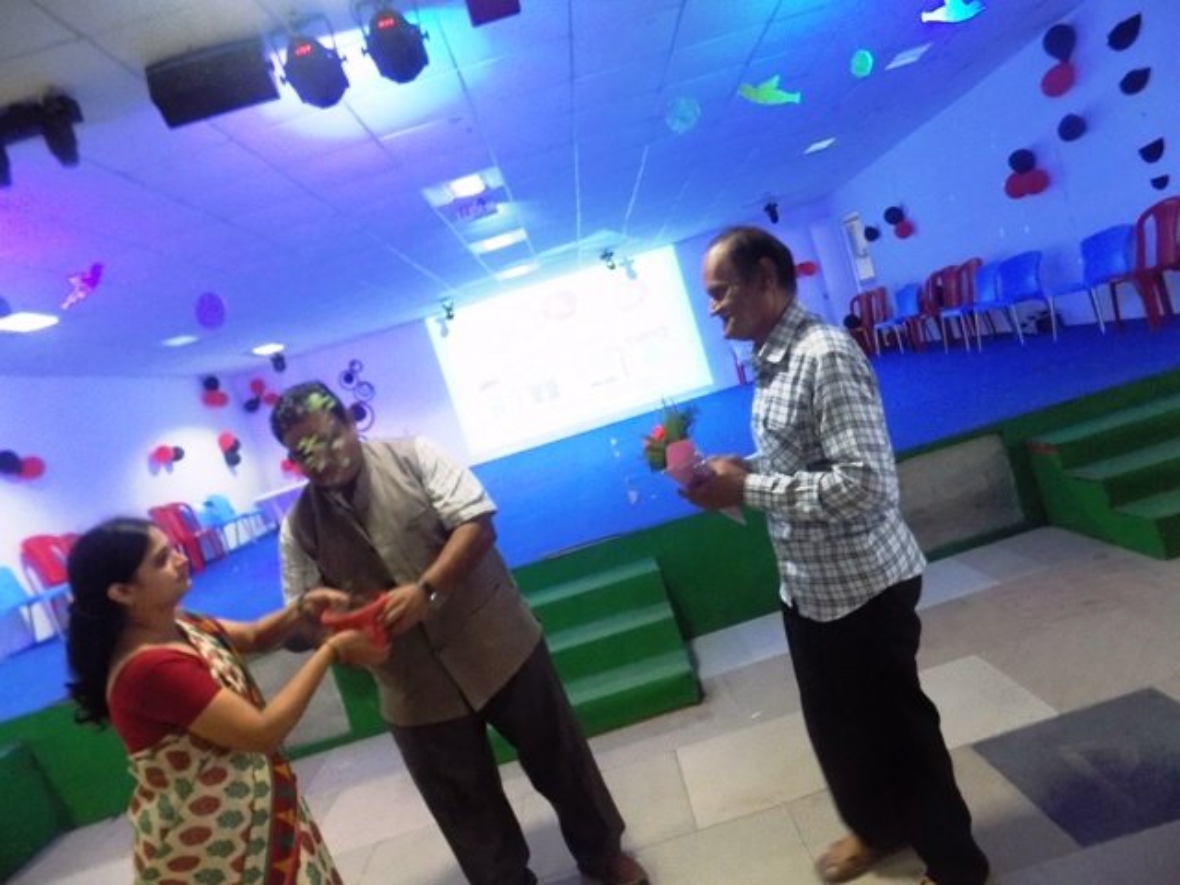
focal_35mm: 23
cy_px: 442
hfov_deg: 73.9
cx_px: 590
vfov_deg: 58.9
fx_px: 784
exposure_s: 1/15
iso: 400
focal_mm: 4
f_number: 3.1
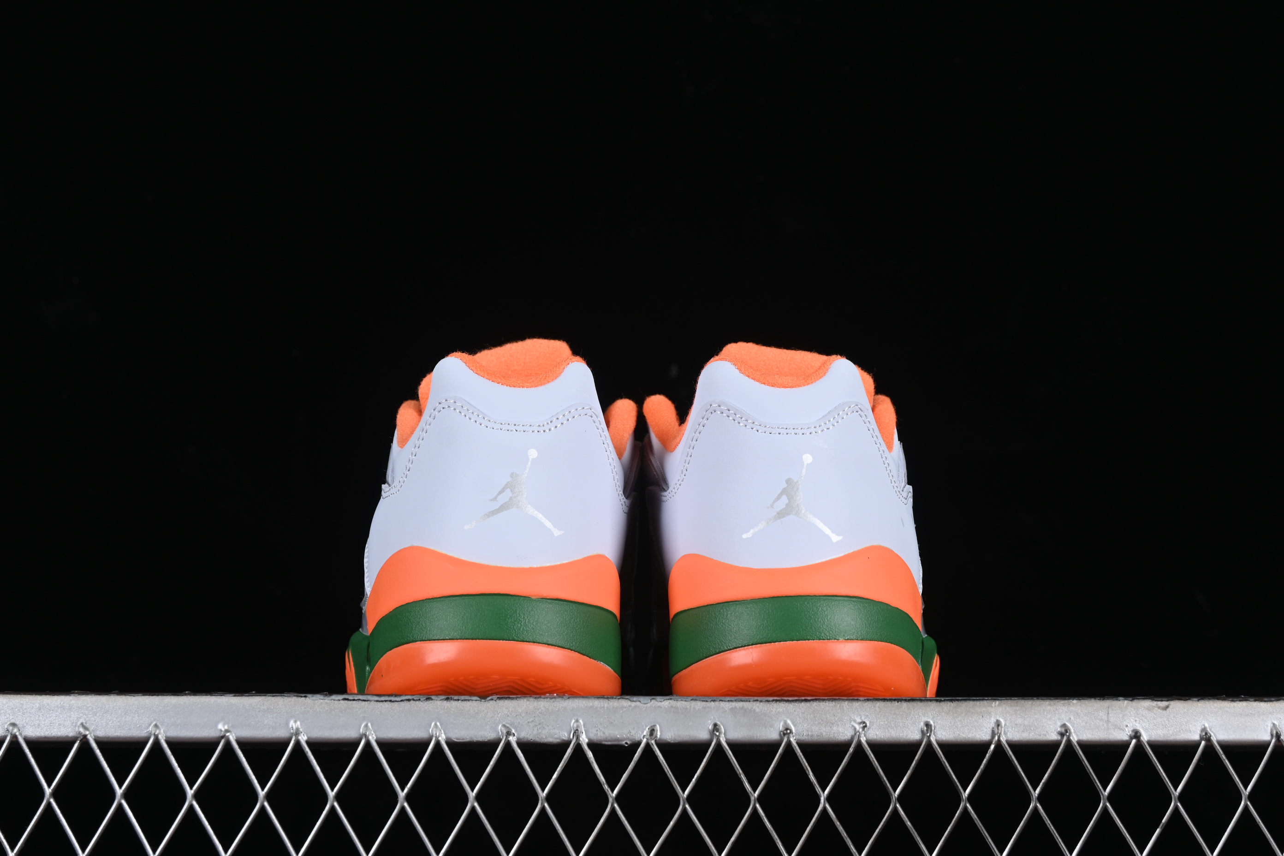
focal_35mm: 75
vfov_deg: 18.2
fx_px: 2675
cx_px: 642
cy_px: 428
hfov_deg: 27.0
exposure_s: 1/80
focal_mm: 50
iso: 160
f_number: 8
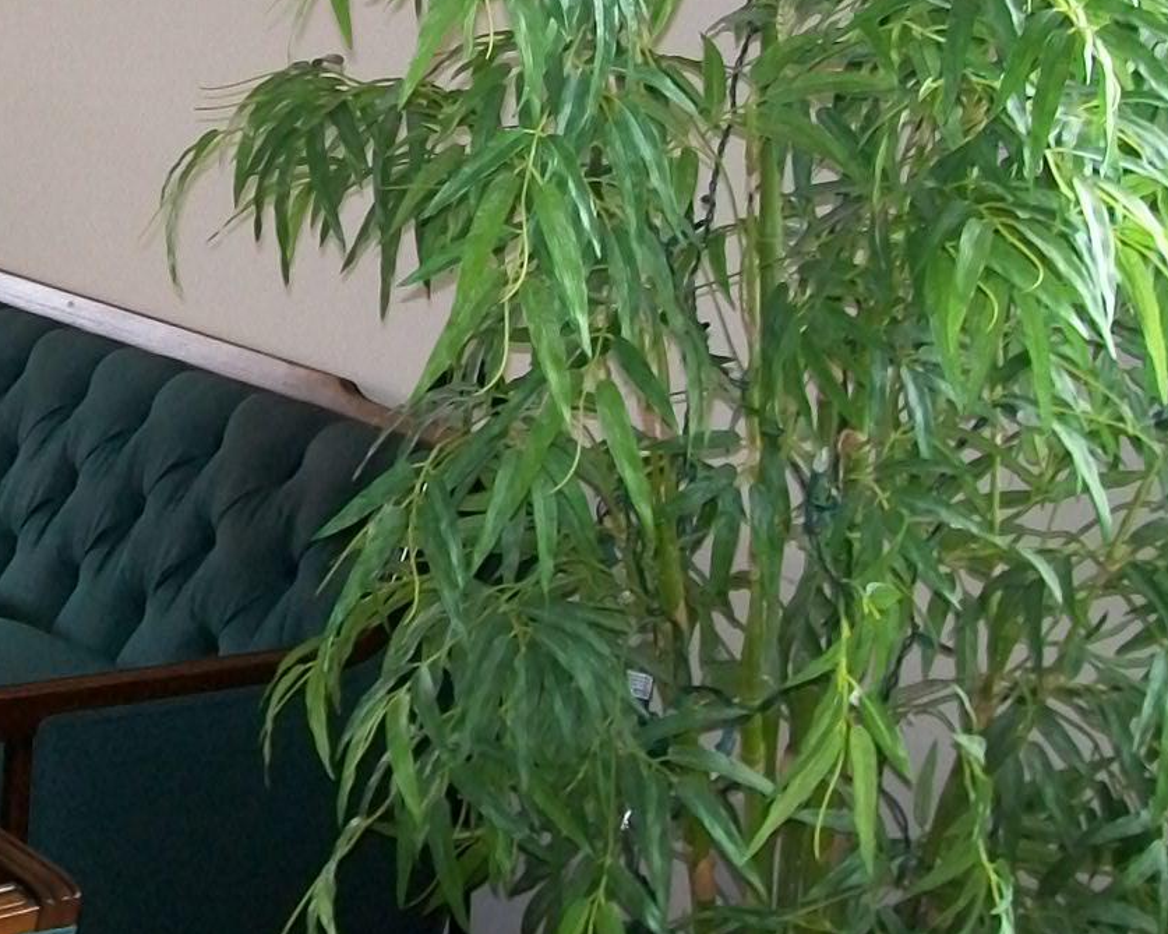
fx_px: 2972
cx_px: -151
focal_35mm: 86
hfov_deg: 21.0
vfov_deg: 17.5
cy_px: 35
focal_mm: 6
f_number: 2.7
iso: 160
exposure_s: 1/30
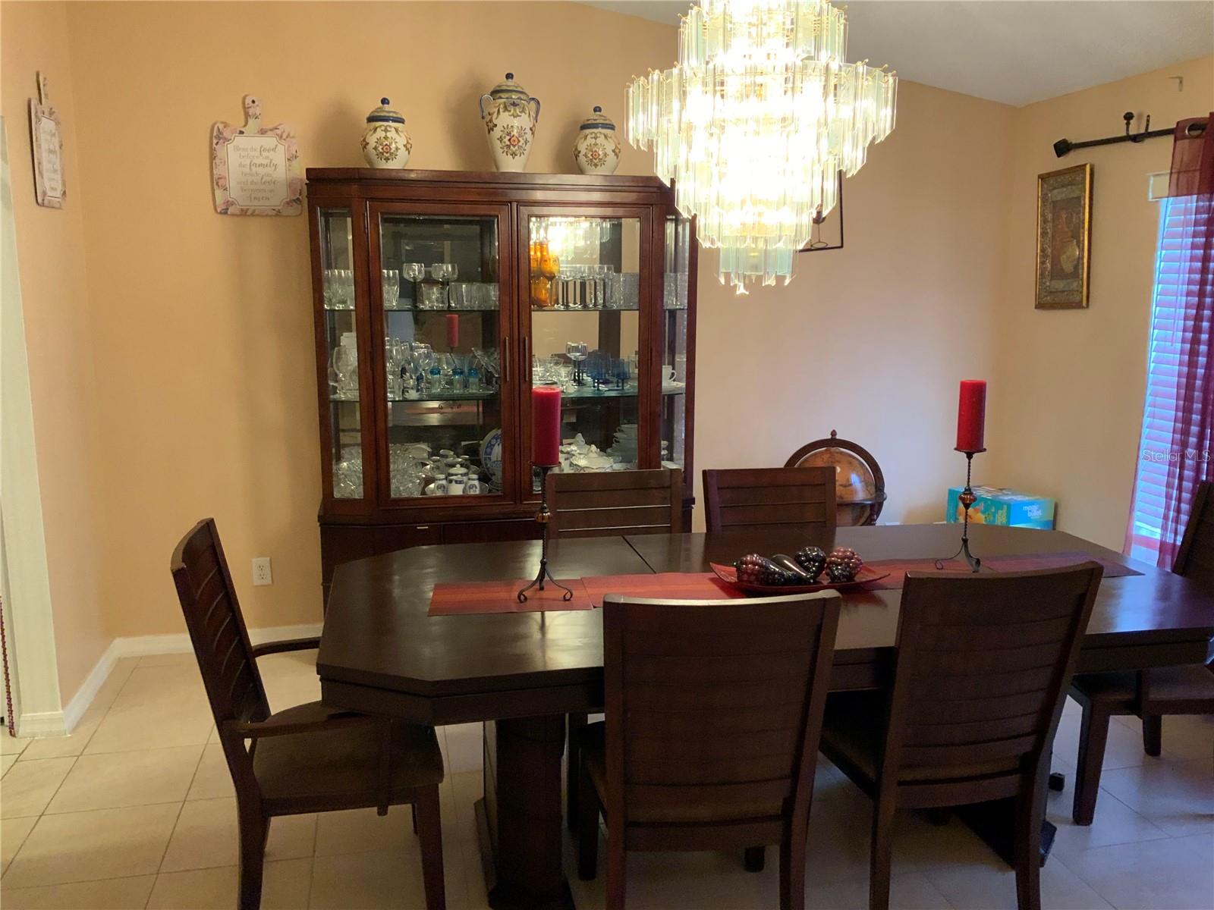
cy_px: 455
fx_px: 1017
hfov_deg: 61.7
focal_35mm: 29
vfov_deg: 48.2
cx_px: 607
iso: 250
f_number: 1.8
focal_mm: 3
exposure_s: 1/60
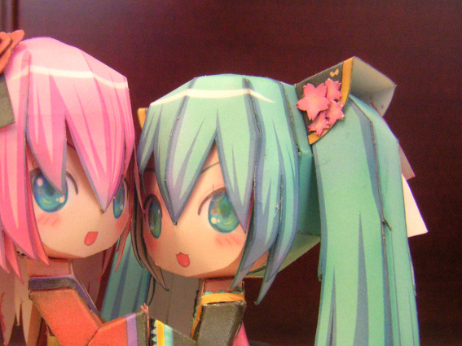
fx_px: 761
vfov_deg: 25.4
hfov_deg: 33.5
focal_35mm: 57
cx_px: 154
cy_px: 251
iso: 200
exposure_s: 1/6
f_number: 2.8
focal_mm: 6.3
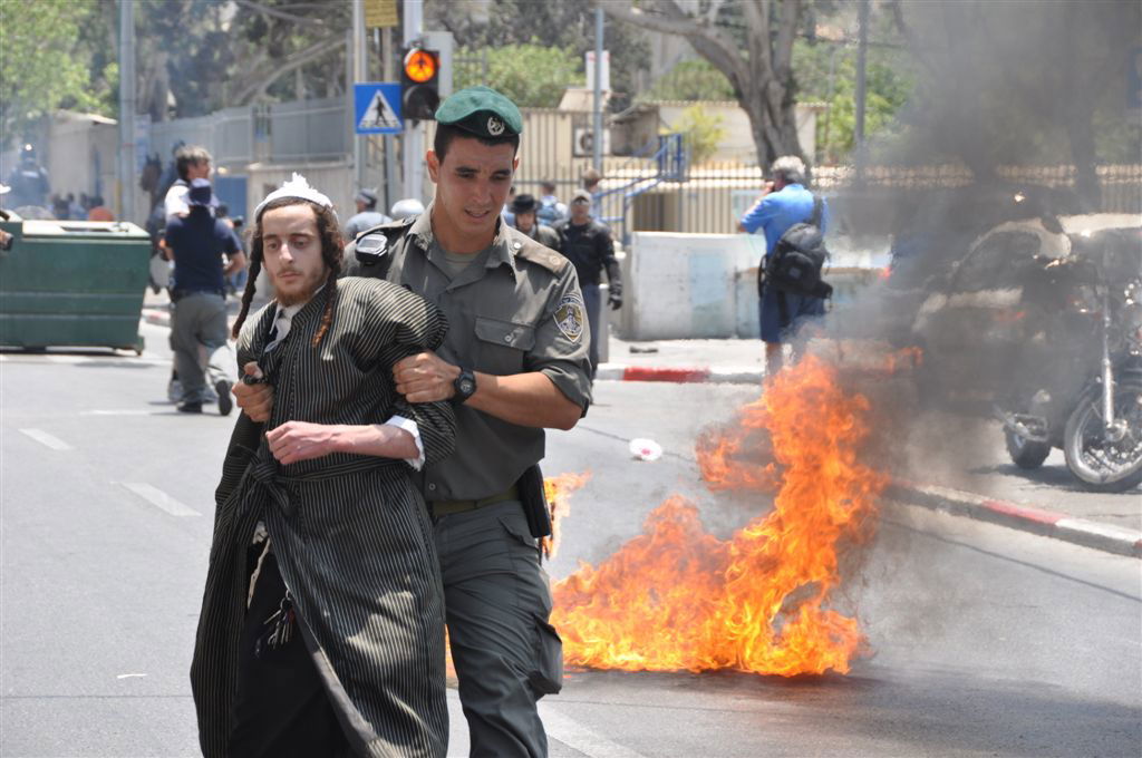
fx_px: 3802
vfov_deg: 11.4
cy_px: 379
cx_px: 571
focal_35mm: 120
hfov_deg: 17.1
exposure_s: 1/320
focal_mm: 80
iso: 200
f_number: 9
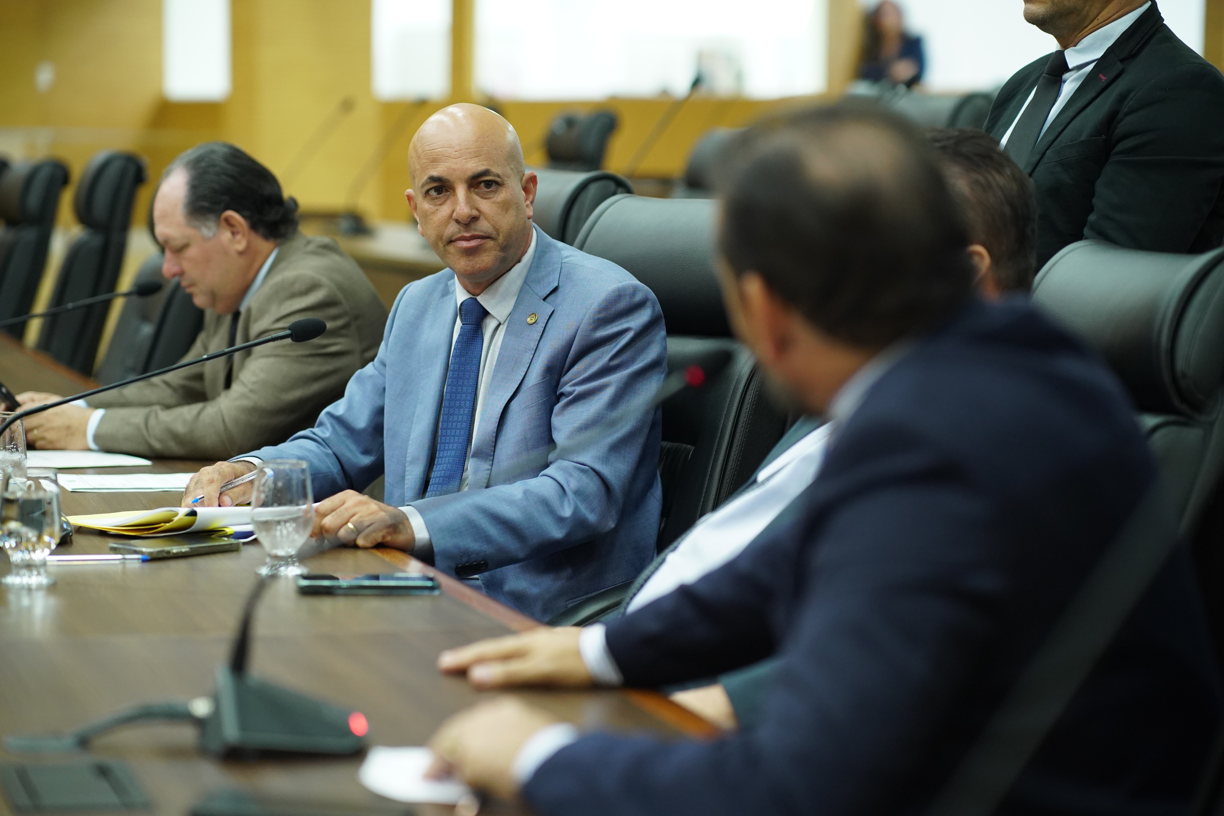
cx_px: 612
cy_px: 408
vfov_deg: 16.1
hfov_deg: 23.9
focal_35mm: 85
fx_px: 2890
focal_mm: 85
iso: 3200
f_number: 2
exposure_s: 1/200
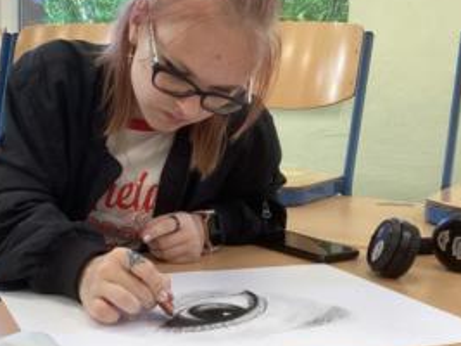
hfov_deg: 33.0
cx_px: 162
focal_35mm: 58
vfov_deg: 25.1
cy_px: 215
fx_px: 772
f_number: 2.4
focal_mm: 3.3
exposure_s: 1/60
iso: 80
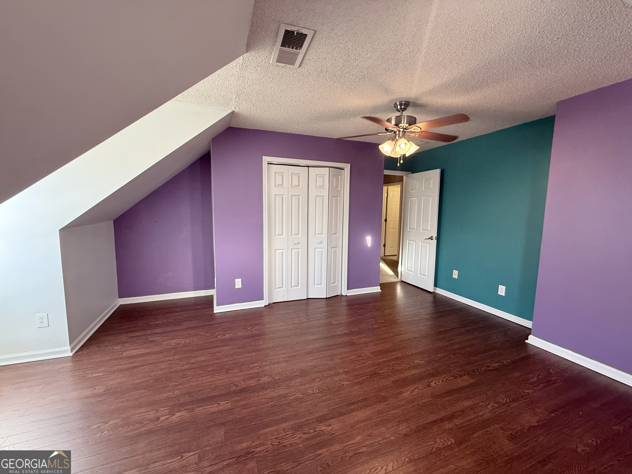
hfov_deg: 102.1
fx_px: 256
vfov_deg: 85.7
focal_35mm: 14
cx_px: 316
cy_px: 237
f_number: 2.2
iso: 200
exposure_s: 1/99
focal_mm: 2.22
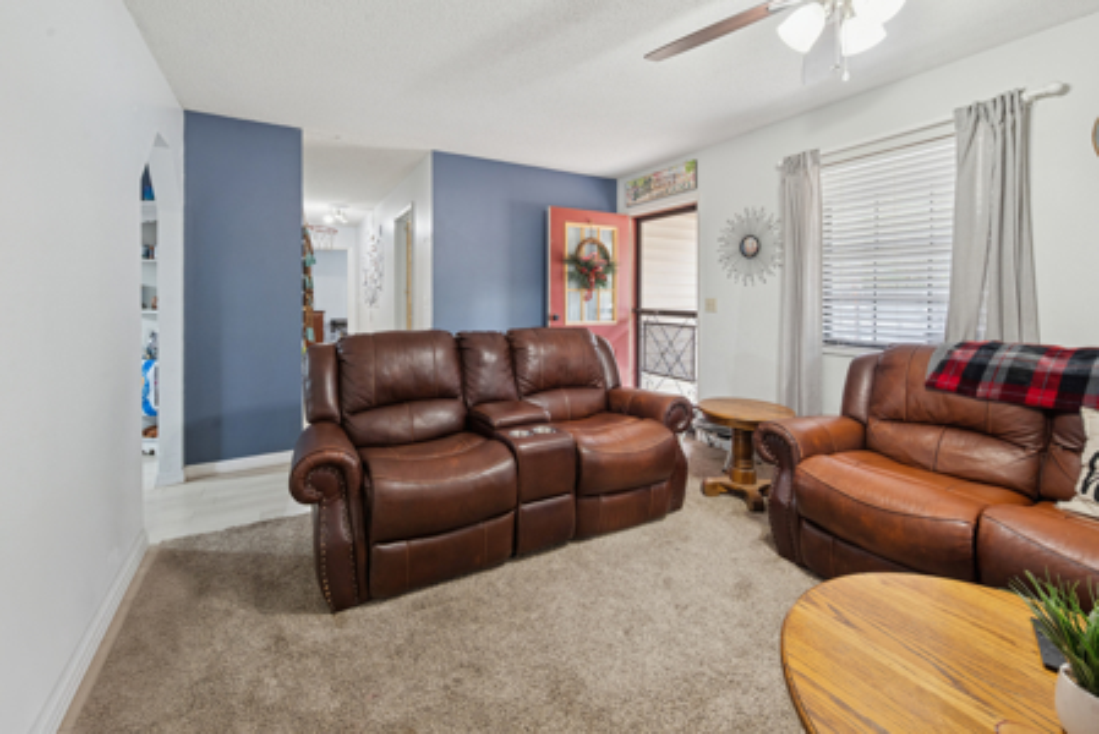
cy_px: 367
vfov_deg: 81.3
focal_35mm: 14
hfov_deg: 104.2
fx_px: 428
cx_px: 550
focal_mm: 14
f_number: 9
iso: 400
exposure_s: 1/5
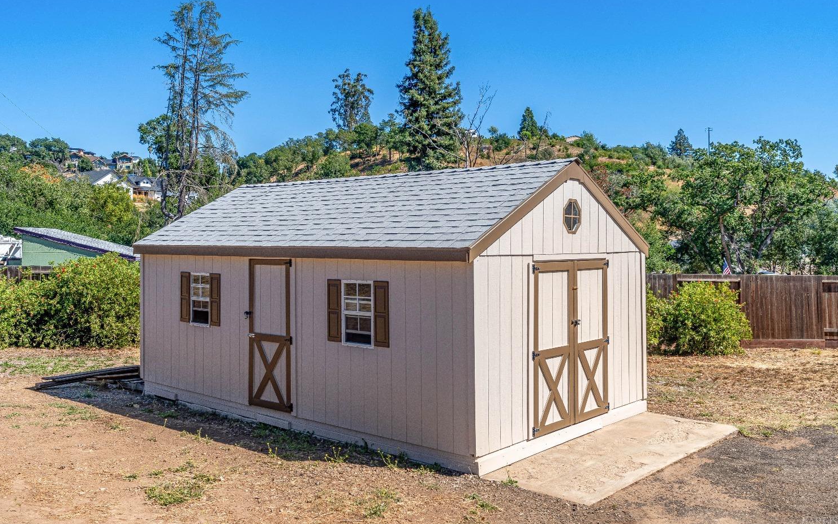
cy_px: 259
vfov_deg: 39.4
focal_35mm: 32
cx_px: 423
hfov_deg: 59.6
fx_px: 731
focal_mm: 31
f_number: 11
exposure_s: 1/400
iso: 320
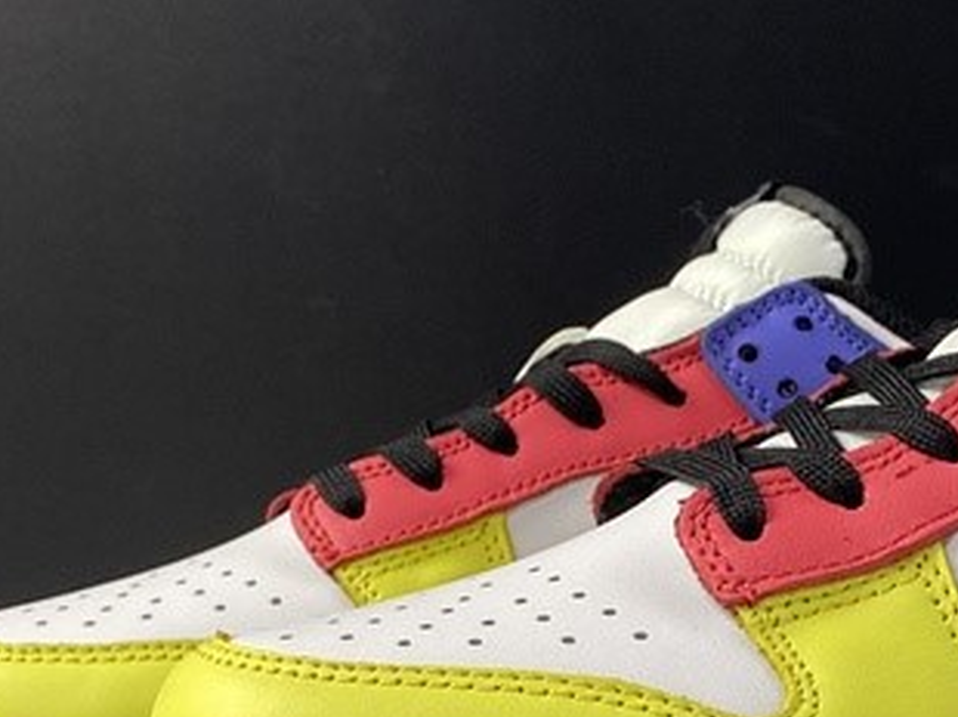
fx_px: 2323
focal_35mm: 84
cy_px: 635
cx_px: 859
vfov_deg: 17.3
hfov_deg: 22.7
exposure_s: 1/100
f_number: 1.8
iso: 64
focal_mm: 4.25
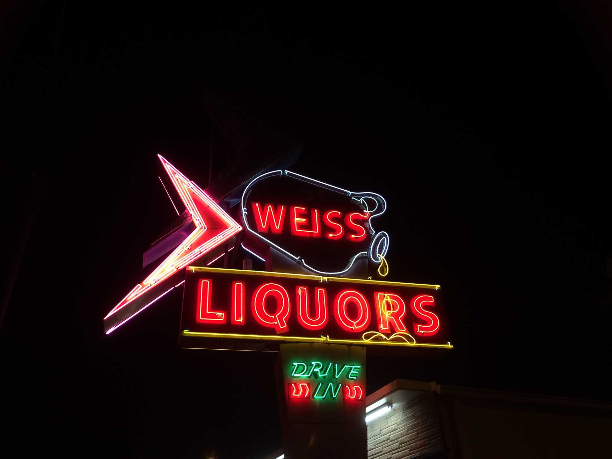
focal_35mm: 29
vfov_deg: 48.2
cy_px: 230
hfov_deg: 61.7
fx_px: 513
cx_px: 306
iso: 40
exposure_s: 1/40
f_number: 2.2
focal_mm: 4.15
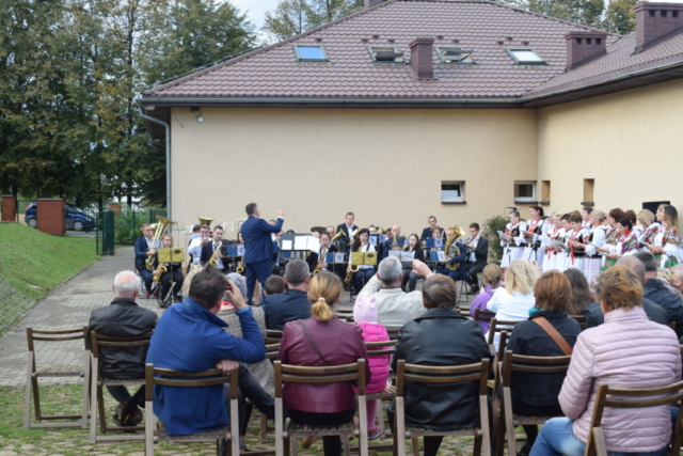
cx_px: 342
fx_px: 1025
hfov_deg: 36.9
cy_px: 228
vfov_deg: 25.1
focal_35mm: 54
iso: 400
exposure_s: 1/250
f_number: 8
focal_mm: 36
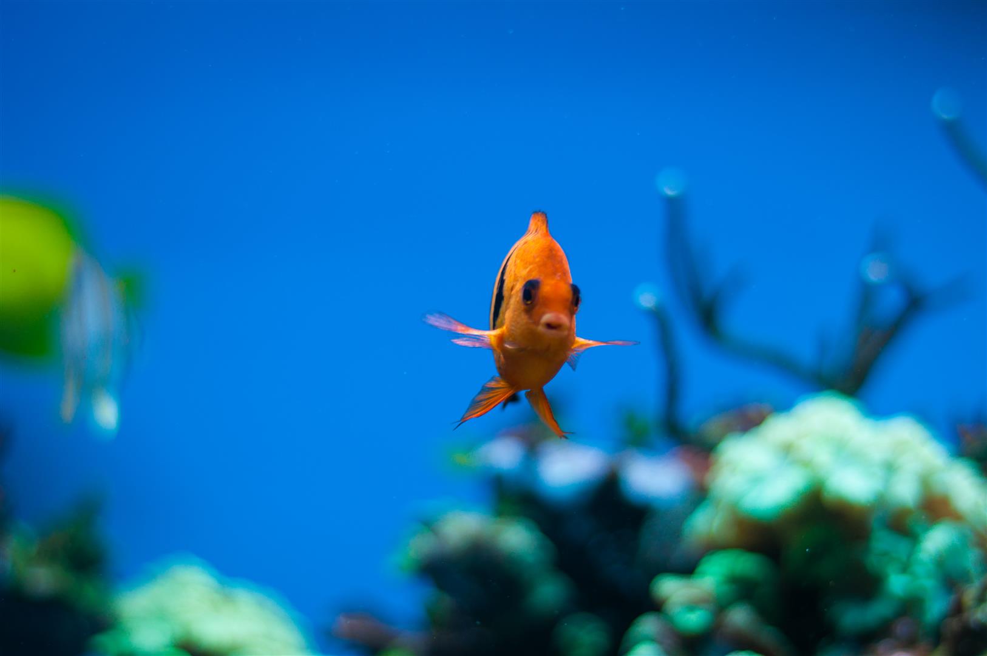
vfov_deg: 18.1
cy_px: 328
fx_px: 2054
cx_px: 494
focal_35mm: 75
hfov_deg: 27.0
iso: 200
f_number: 2.2
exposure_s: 1/200
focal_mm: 50
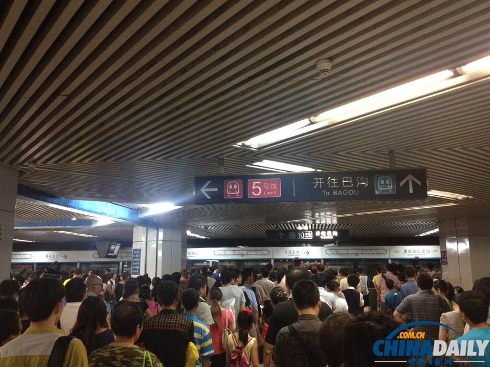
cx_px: 245
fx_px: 495
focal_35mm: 35
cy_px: 184
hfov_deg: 52.6
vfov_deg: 40.7
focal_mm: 4.28
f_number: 2.4
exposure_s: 1/20
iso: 400
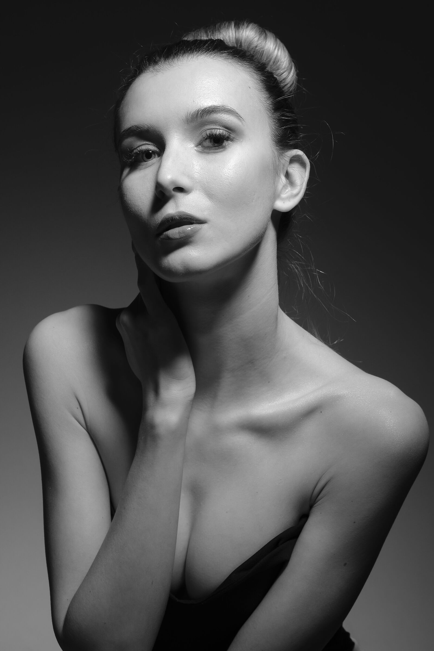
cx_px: 217
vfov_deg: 24.2
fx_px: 1519
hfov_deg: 16.3
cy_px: 326
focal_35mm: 84
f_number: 8
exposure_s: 1/320
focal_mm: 56
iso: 320
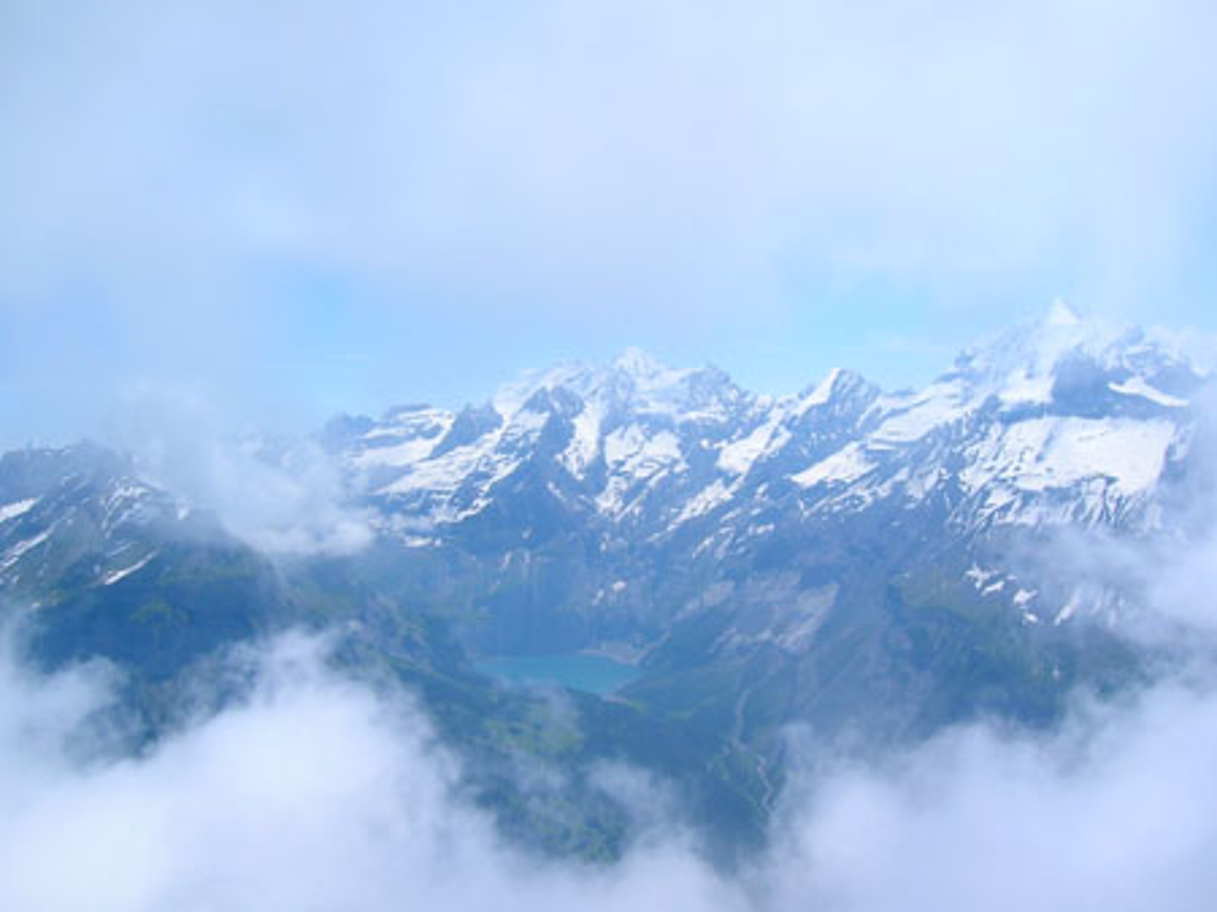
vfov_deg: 41.8
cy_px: 456
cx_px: 608
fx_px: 1195
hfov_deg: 54.0
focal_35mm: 34
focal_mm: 5.7
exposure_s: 1/667
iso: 50
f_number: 4.9
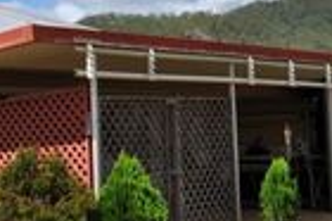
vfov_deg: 13.4
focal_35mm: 101
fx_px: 930
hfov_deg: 19.5
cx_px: -14
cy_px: 27
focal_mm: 20
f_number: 11
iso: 200
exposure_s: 1/500
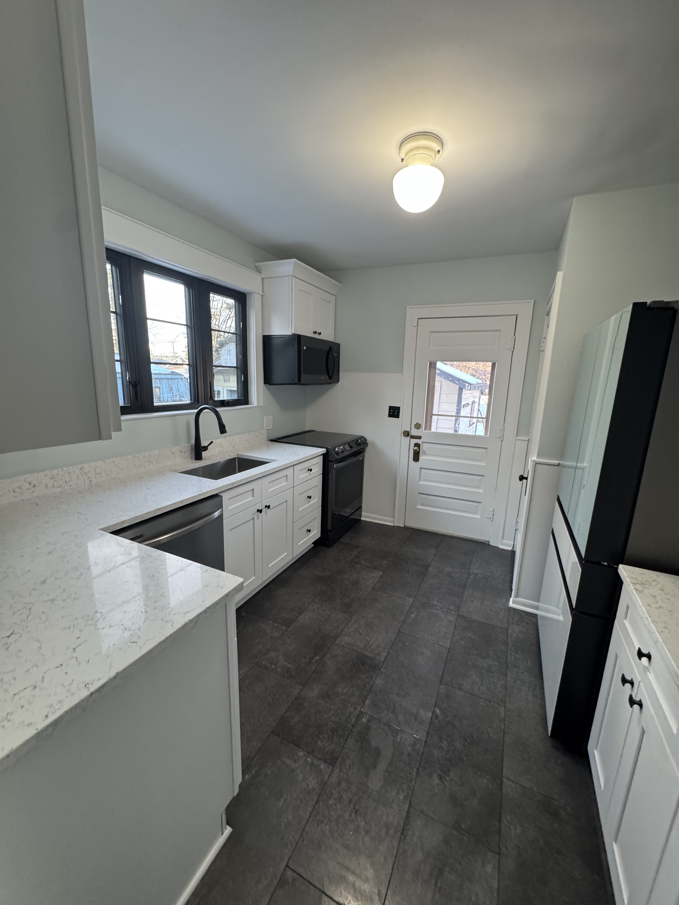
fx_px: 366
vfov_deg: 102.1
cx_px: 340
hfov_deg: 85.7
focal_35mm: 14
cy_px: 452
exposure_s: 1/120
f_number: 2.2
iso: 320
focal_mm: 2.22
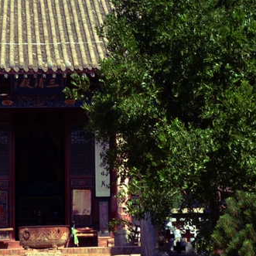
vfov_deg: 25.9
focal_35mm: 60
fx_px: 502
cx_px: 41
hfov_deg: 27.8
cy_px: -41
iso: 400
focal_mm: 18
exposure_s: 1/200
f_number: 11
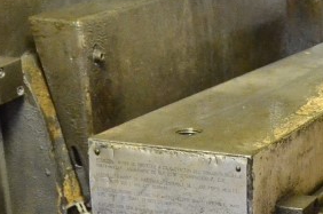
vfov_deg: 13.1
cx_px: 371
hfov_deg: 18.8
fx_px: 932
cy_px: 132
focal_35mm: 104
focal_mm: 18
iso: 6400
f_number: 4
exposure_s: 1/100
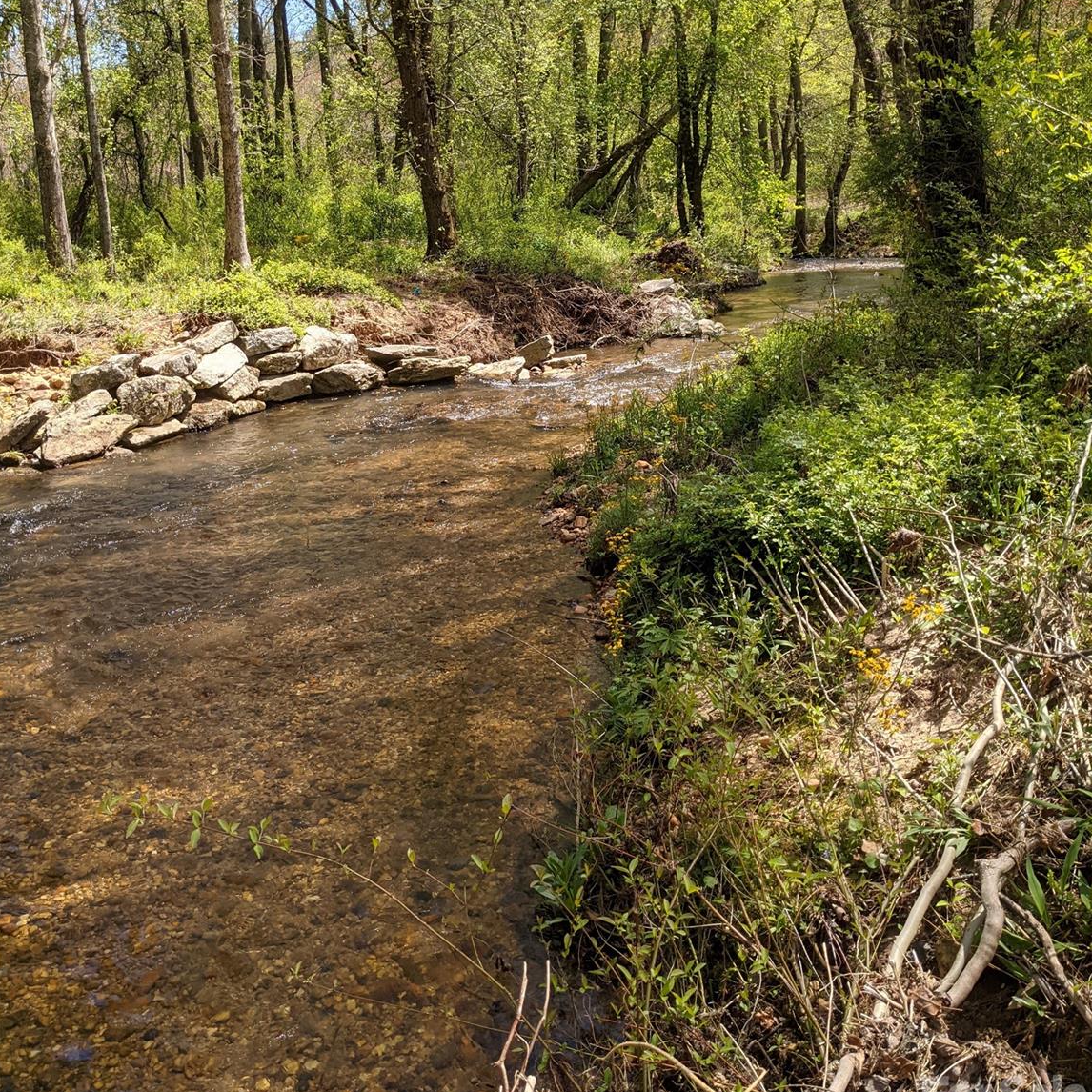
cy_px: 450
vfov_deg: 50.8
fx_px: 1142
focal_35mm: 32
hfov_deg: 51.1
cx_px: 544
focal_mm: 4.38
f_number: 1.73
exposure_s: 1/1381
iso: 51
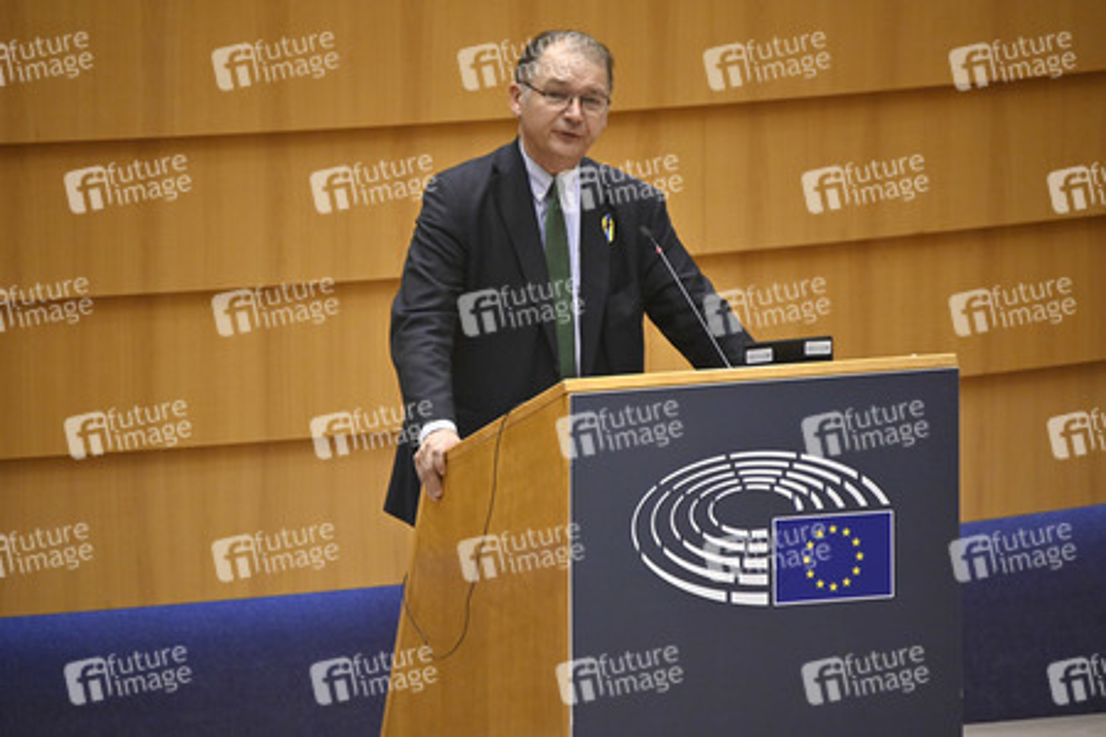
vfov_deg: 2.7
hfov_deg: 4.1
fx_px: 15360
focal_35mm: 500
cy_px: 368
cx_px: 553
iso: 3200
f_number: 6.3
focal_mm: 500
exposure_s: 1/400
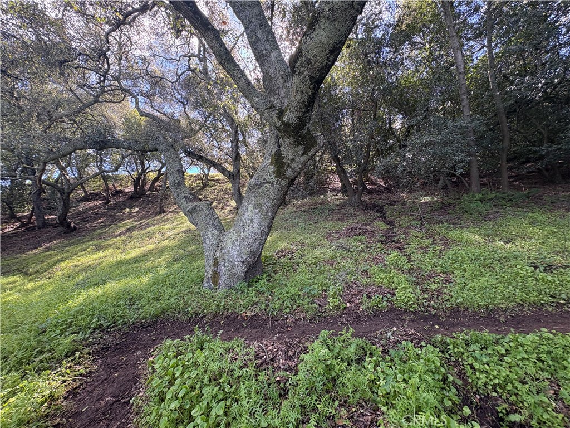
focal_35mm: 14
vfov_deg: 85.7
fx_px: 231
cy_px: 214
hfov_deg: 102.1
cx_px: 285
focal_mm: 2.22
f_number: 2.2
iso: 80
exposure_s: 1/131
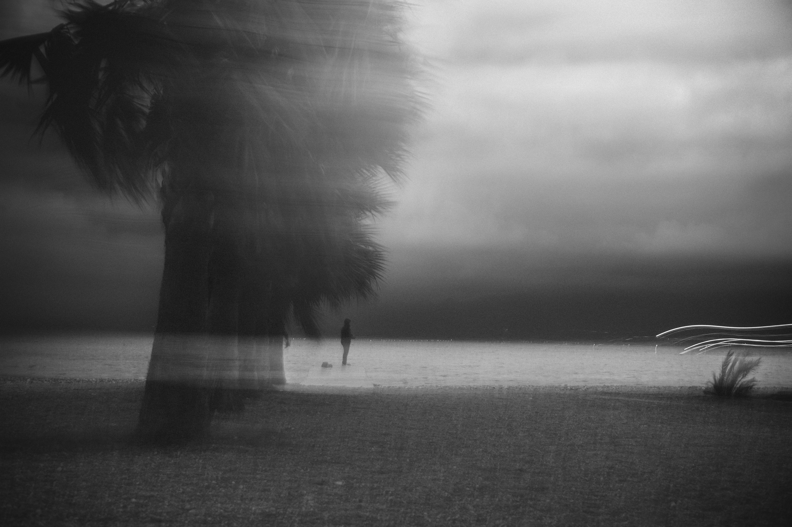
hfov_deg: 39.6
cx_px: 396
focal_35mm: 50
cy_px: 264
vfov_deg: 26.9
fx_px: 1099
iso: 250
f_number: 7.1
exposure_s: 1/2
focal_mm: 50
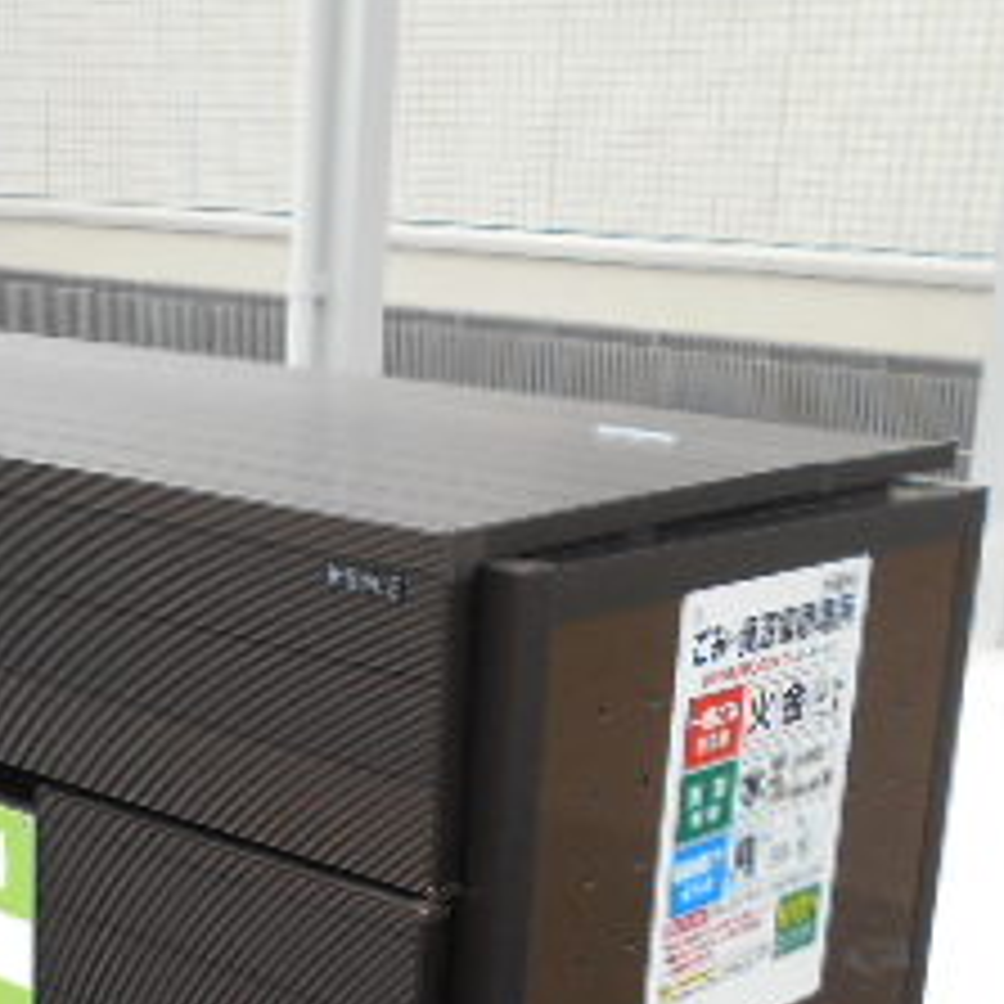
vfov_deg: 25.5
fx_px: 2166
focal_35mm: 66
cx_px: 203
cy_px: 846
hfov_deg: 25.7
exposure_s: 1/250
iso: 140
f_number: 3.2
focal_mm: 4.6
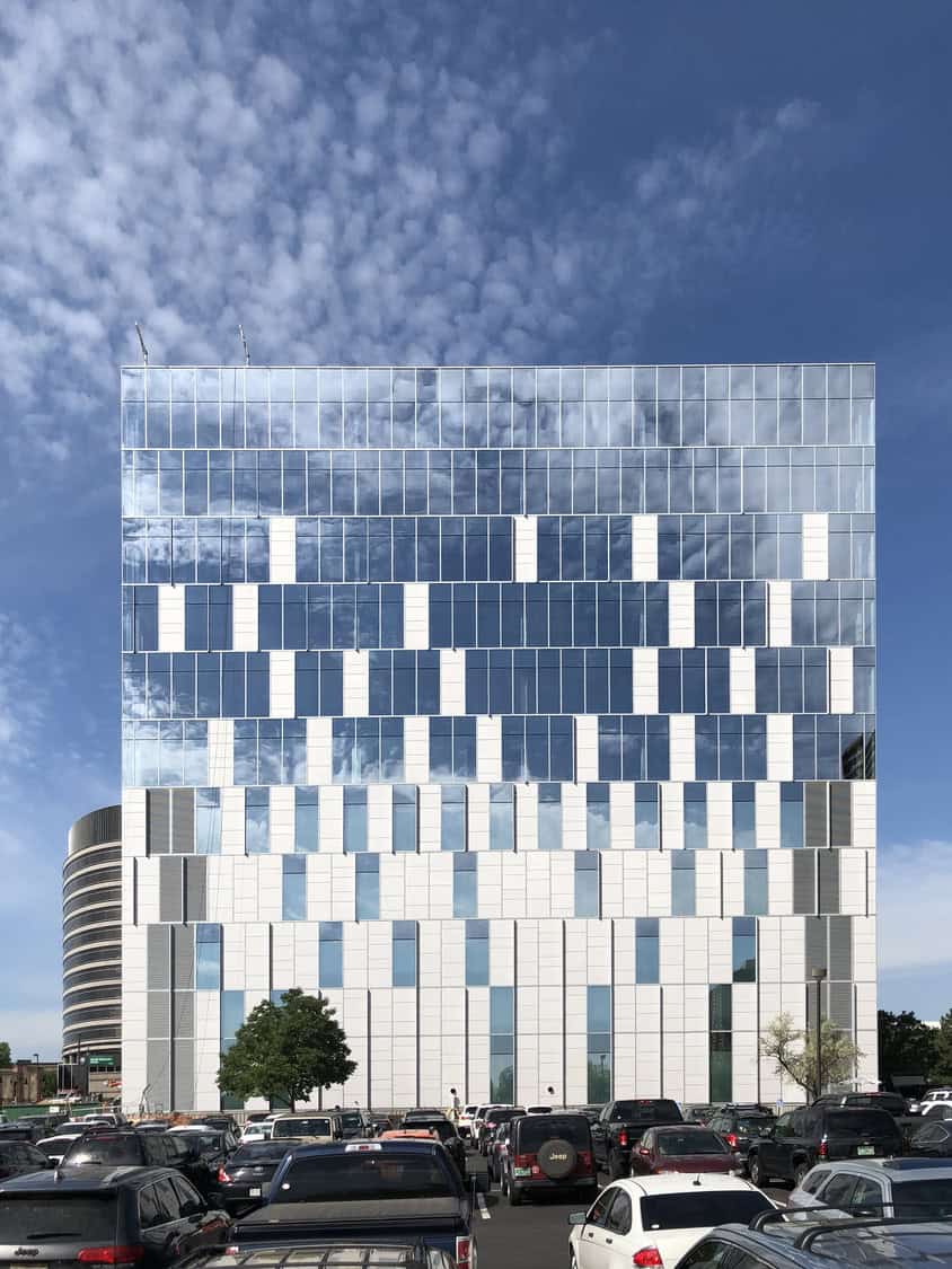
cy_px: 634
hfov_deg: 49.8
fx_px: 1027
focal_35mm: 28
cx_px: 476
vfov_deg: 63.4
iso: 20
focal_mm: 4
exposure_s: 1/2667
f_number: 1.8
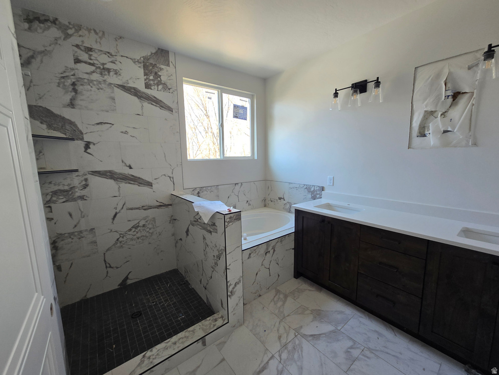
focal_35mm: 13
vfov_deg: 89.9
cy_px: 188
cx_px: 250
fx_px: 187
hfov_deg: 106.2
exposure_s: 1/60
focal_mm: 2.2
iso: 80
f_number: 2.2
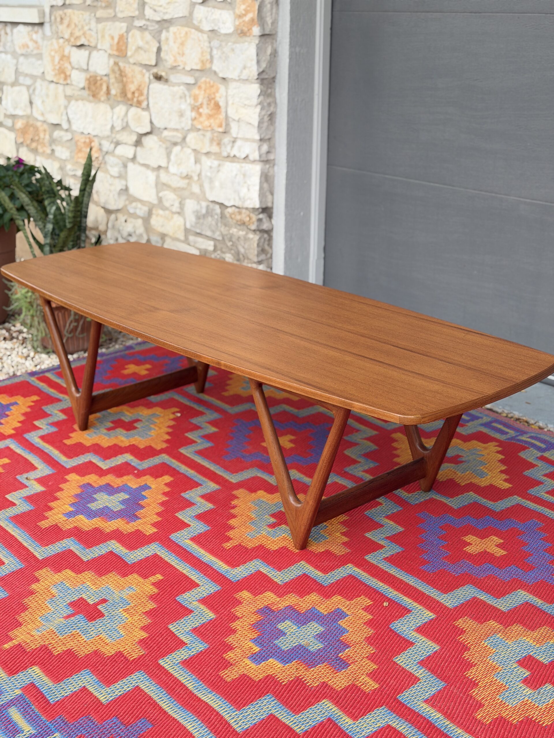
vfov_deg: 39.7
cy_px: 369
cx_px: 277
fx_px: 1024
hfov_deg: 30.3
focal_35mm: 48
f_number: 1.78
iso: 64
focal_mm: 6.76
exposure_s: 1/429
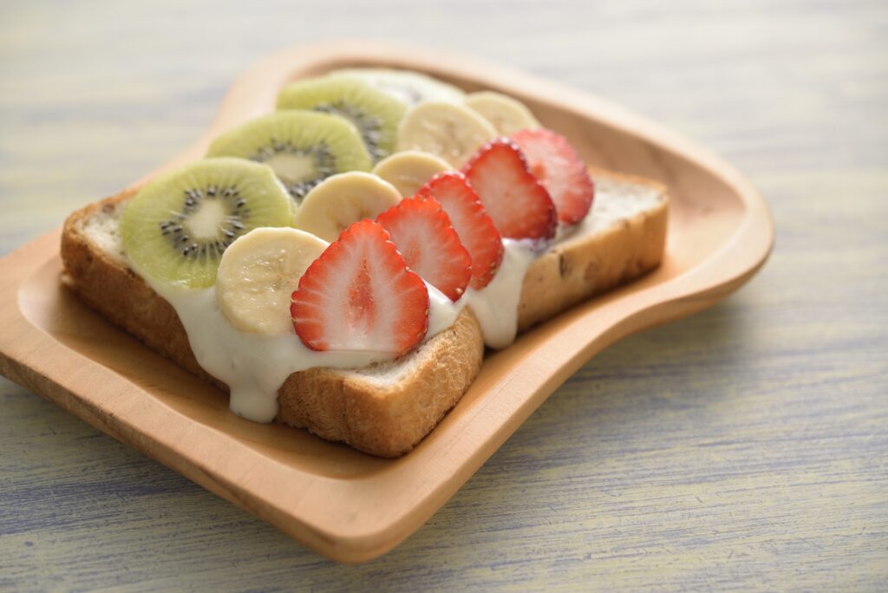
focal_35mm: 60
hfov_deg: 33.4
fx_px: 1481
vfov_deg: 22.7
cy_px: 296
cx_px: 444
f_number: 5.6
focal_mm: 60
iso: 160
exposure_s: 1/100
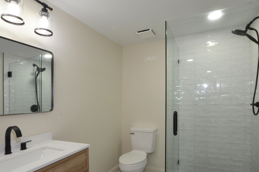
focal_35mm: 20
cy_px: 100
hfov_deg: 85.3
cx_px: 132
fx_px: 141
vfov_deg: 62.4
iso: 500
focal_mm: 11
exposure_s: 1/6
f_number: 22
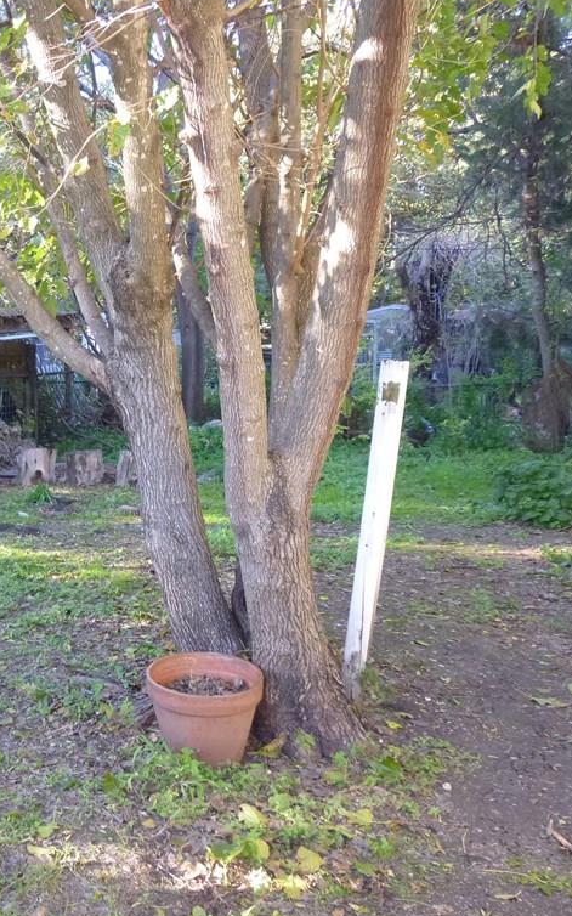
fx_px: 898
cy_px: 456
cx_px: -2
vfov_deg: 54.0
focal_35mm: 36
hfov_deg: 32.4
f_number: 3.1
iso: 200
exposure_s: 1/60
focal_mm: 4.5
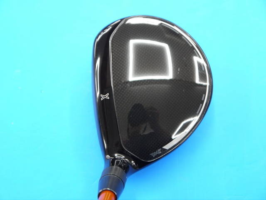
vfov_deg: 26.1
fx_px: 430
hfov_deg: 34.3
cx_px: 133
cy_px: 100
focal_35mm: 56
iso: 800
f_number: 4.8
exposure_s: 1/60
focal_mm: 28
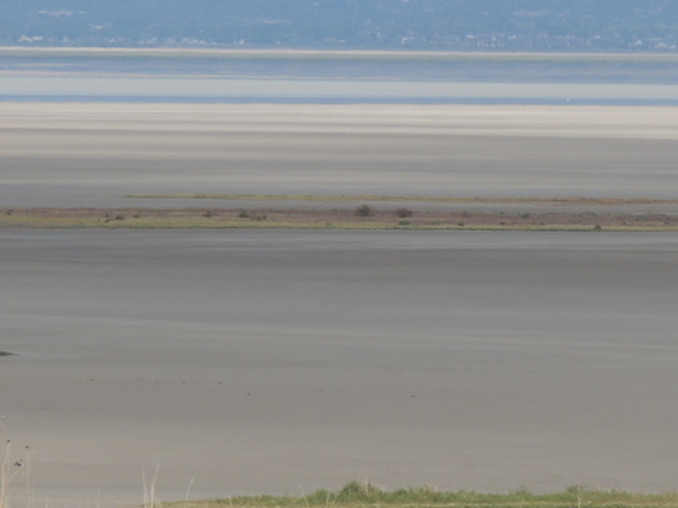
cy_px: -22
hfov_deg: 3.0
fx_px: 12849
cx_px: 760
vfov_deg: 2.3
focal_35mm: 656
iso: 100
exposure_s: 1/800
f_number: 4.7
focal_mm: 44.5
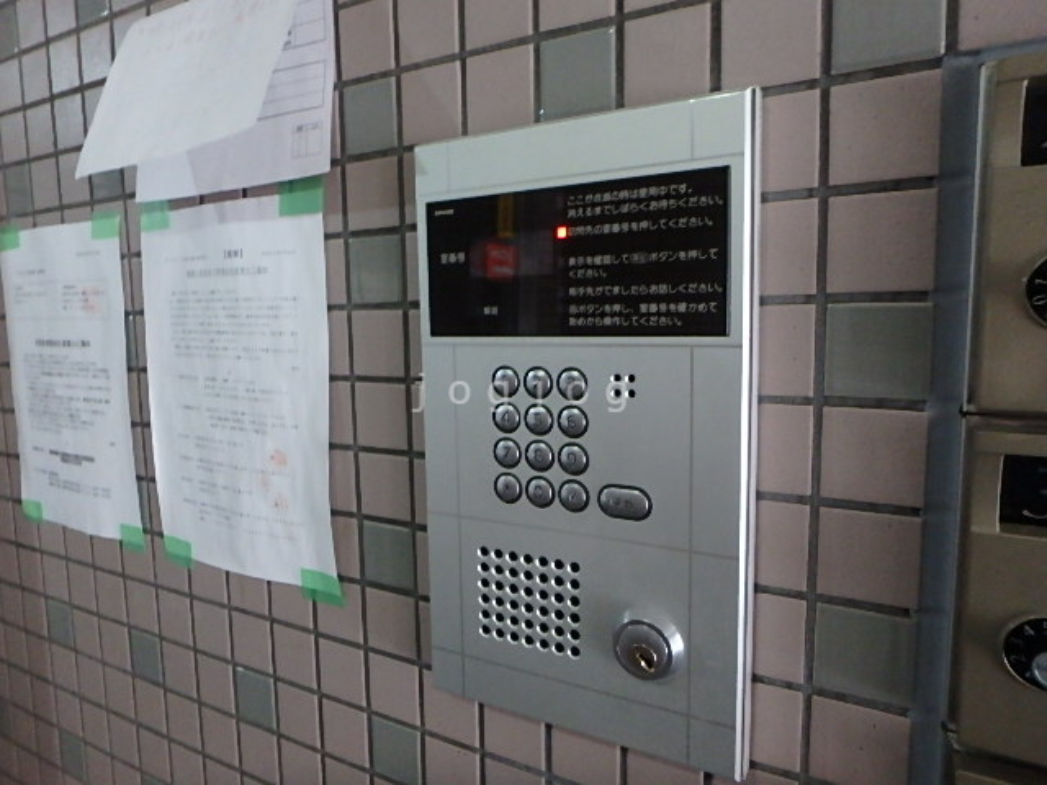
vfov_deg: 63.4
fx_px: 635
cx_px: 524
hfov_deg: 79.0
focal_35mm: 21
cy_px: 392
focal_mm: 3.7
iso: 800
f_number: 3.5
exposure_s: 1/15
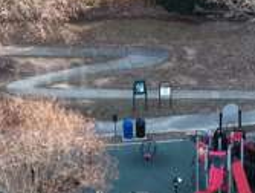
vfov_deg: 5.0
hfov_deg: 6.6
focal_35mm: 301
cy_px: 152
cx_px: 205
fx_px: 2222
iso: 125
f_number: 2.8
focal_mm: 19.35
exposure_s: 1/100
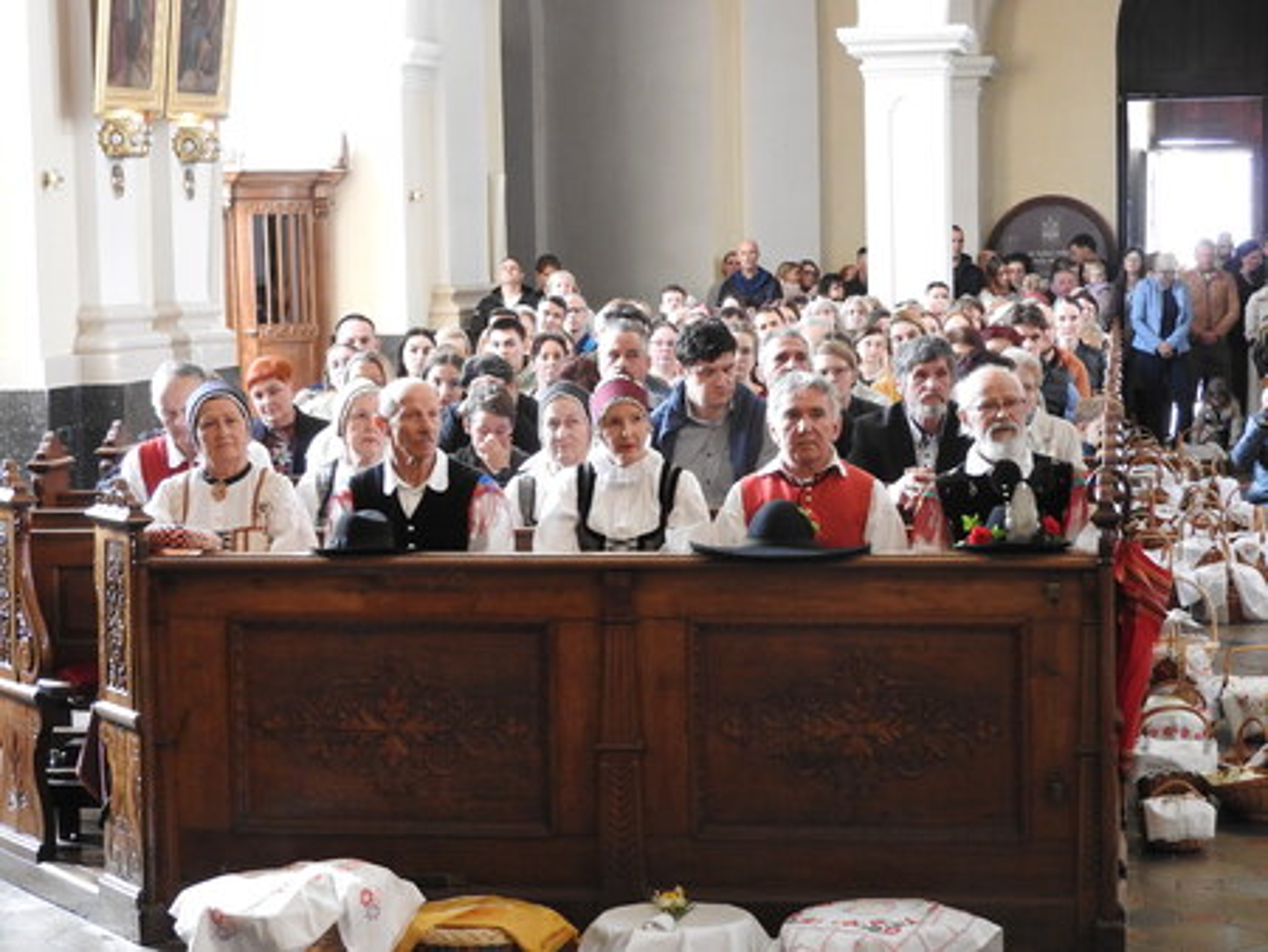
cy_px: 476
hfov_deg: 23.0
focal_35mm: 85
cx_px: 634
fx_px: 3115
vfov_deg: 17.4
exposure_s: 1/15
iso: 450
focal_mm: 15.2
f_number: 4.5
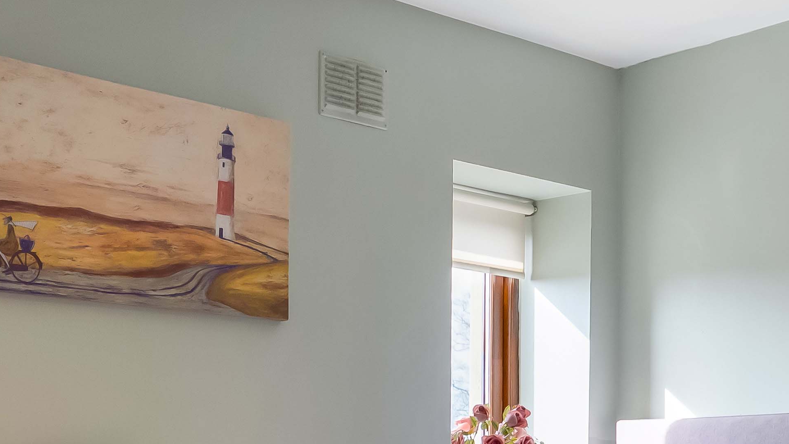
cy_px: 556
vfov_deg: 19.9
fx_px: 1172
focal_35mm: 56
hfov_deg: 37.2
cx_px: 343
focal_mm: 17
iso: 640
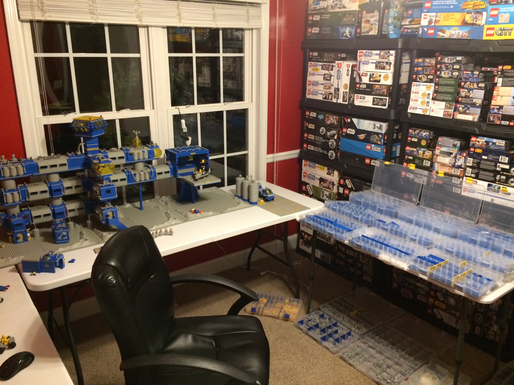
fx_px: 431
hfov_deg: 61.7
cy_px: 192
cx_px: 257
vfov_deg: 48.2
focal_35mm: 29
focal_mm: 4.15
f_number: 2.2
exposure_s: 1/17
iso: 320
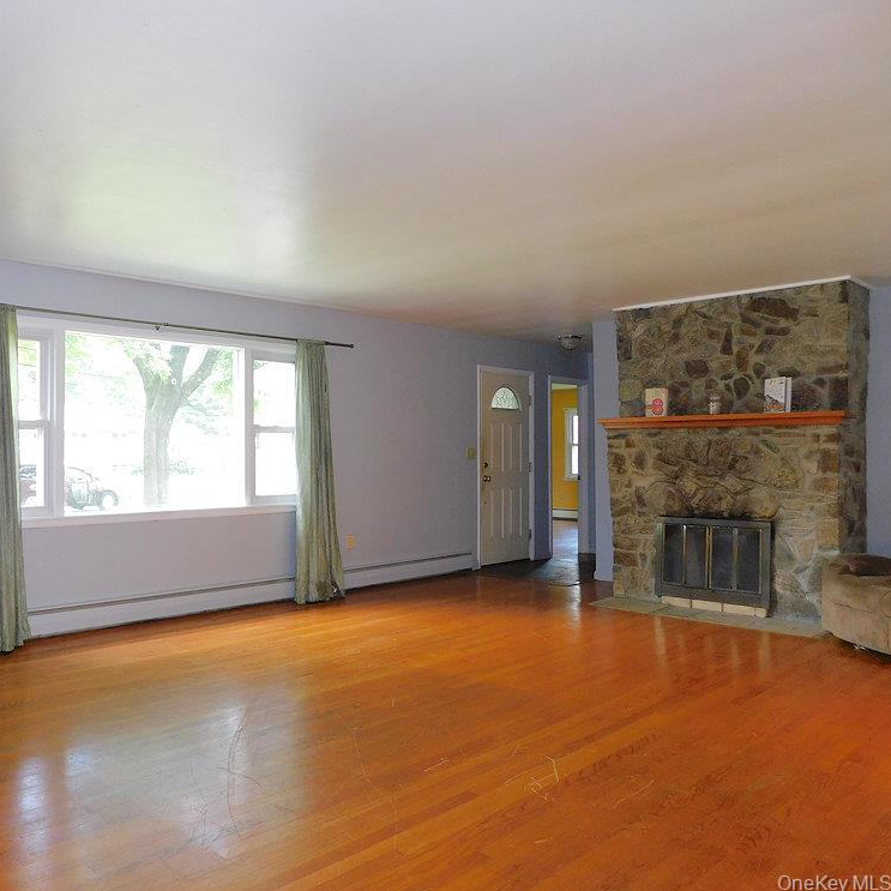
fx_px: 815
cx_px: 285
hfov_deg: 55.9
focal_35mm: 28
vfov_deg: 57.3
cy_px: 438
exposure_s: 1/30
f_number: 3
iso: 200
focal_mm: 4
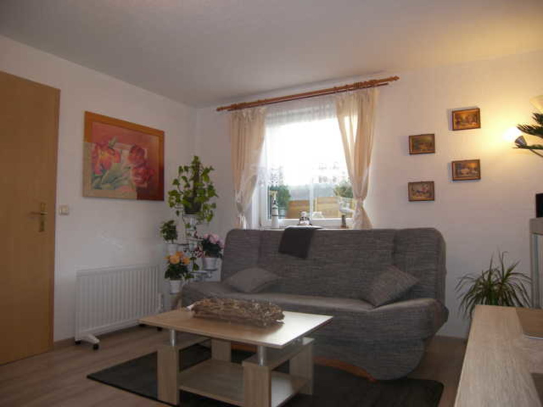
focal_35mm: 24
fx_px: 376
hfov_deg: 71.6
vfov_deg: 56.8
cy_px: 204
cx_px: 272
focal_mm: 5.1
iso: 100
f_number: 2.8
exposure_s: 1/30
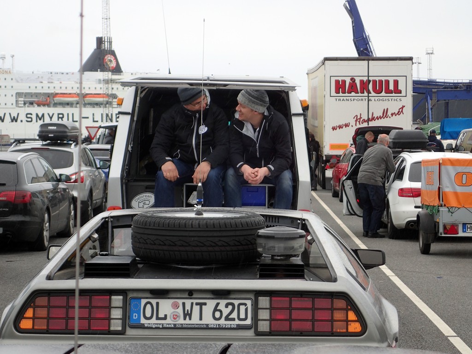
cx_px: 236
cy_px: 177
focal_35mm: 100
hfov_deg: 19.6
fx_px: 1364
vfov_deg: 14.8
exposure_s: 1/200
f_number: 4.9
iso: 125
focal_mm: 18
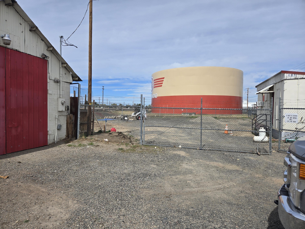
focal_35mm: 23
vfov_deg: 58.9
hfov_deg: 73.9
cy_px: 114
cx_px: 152
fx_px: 203
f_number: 1.8
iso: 25
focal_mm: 5.4
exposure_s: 1/2897
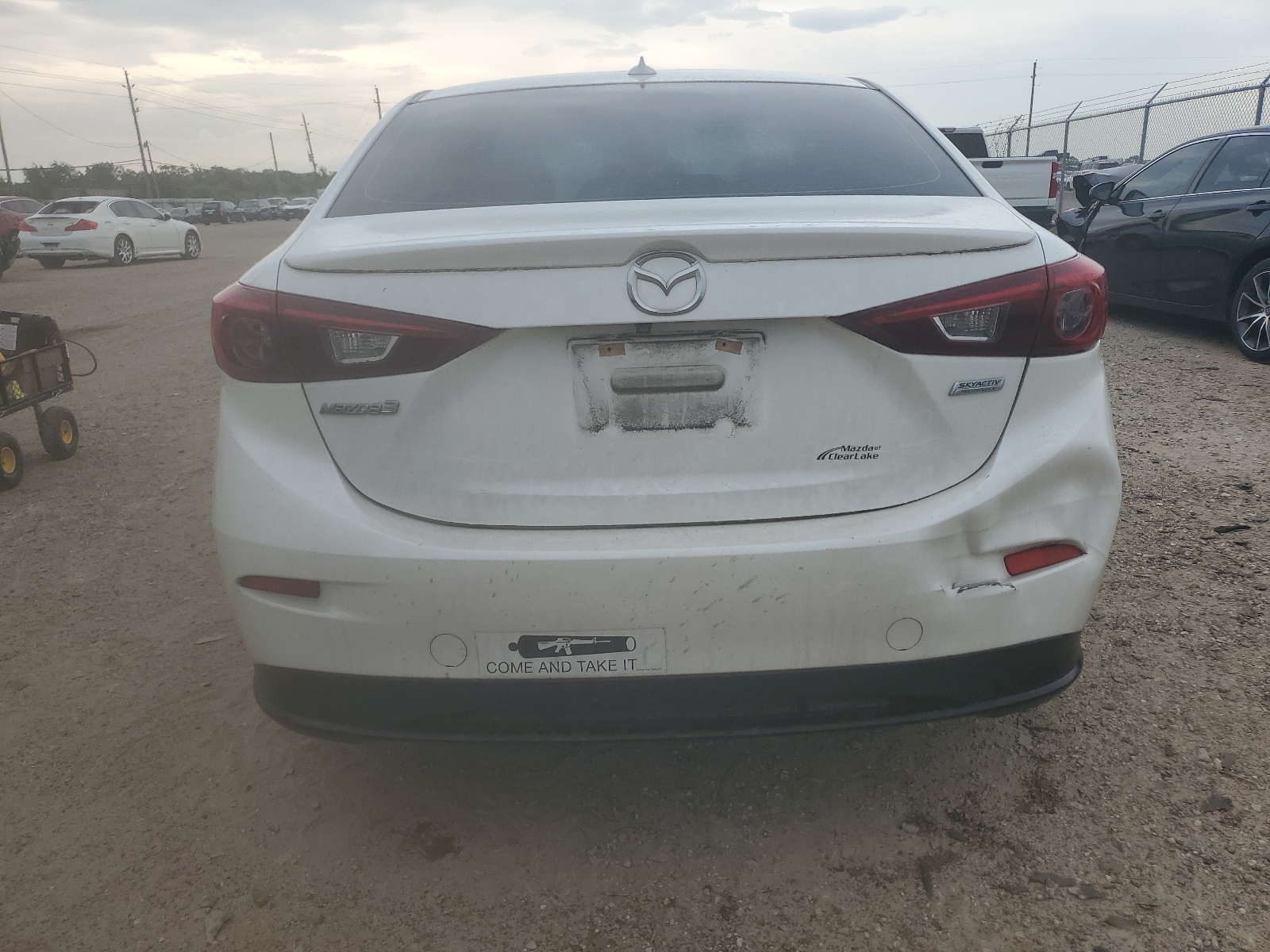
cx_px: 635
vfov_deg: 53.1
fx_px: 954
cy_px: 476
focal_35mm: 26
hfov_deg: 67.3
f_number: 1.5
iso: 50
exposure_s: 1/833
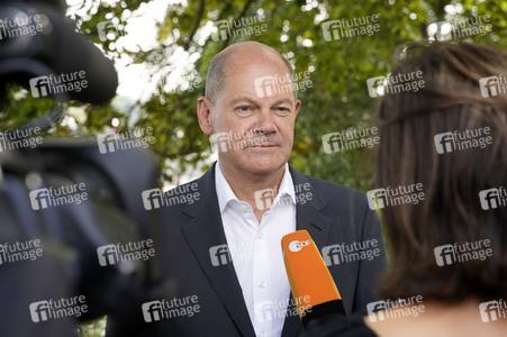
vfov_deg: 18.2
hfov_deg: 27.0
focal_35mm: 75
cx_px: 254
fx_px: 1055
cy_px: 168
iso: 250
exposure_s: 1/100
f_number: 6.3
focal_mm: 75
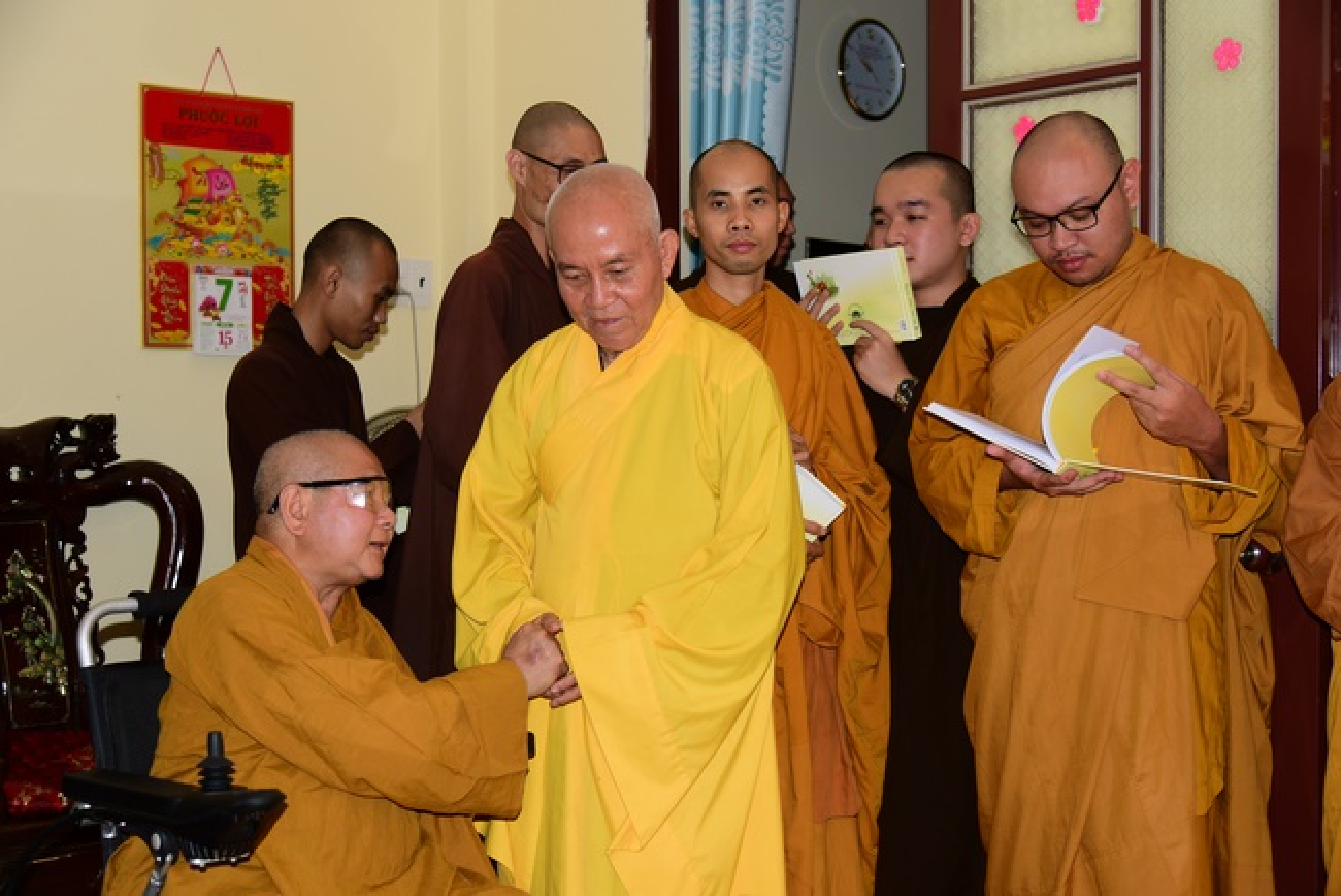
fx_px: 1714
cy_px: 448
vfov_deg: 29.3
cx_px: 670
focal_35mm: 46
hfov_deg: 42.7
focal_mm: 46
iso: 320
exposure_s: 1/60
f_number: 4
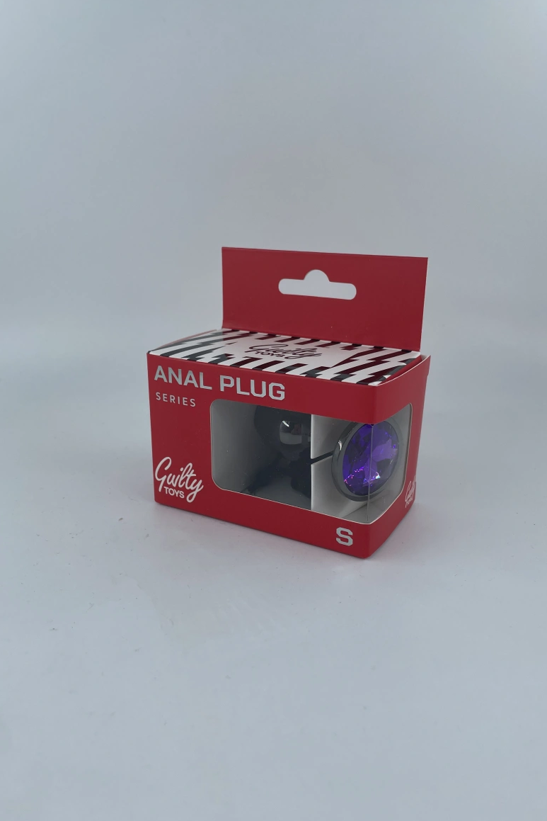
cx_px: 287
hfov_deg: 46.4
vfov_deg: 65.5
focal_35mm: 28
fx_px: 638
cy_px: 412
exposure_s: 1/1916
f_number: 1.6
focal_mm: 4.2
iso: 32
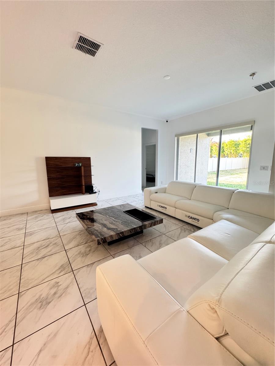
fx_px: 148
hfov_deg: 85.7
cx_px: 138
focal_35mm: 14
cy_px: 183
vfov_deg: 102.1
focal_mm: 2.22
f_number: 2.2
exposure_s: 1/60
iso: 400
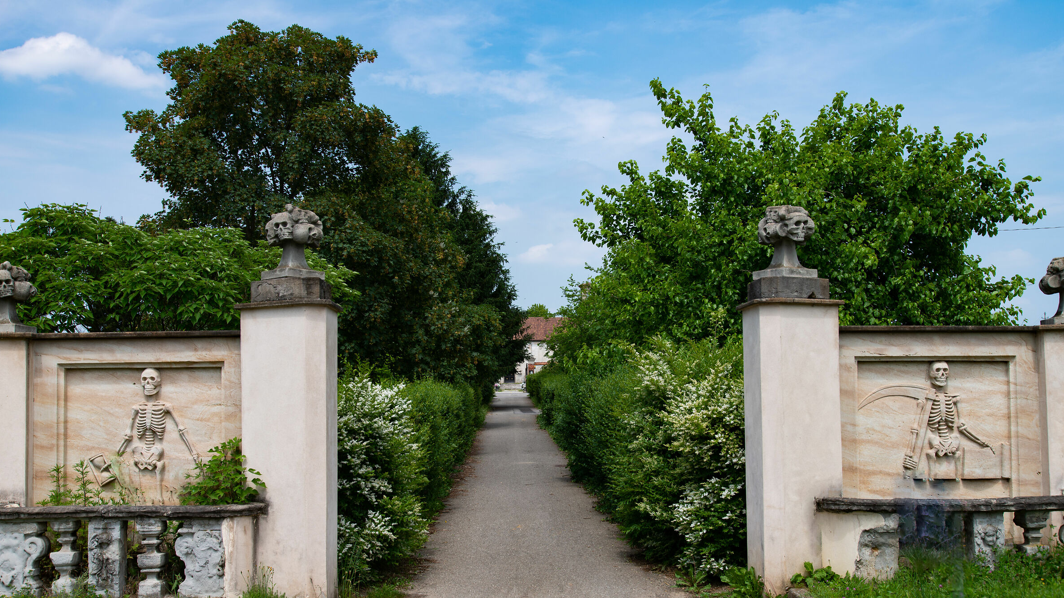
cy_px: 354
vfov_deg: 31.9
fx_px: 1044
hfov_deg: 54.0
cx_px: 534
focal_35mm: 37
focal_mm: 35
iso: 100
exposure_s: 1/250
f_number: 8
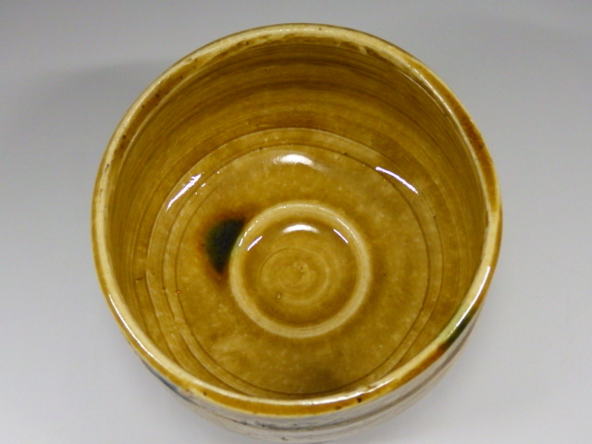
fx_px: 1060
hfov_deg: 31.2
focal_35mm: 62
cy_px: 222
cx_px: 296
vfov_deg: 23.7
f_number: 4.6
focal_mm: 11.1
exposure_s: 1/60
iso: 200
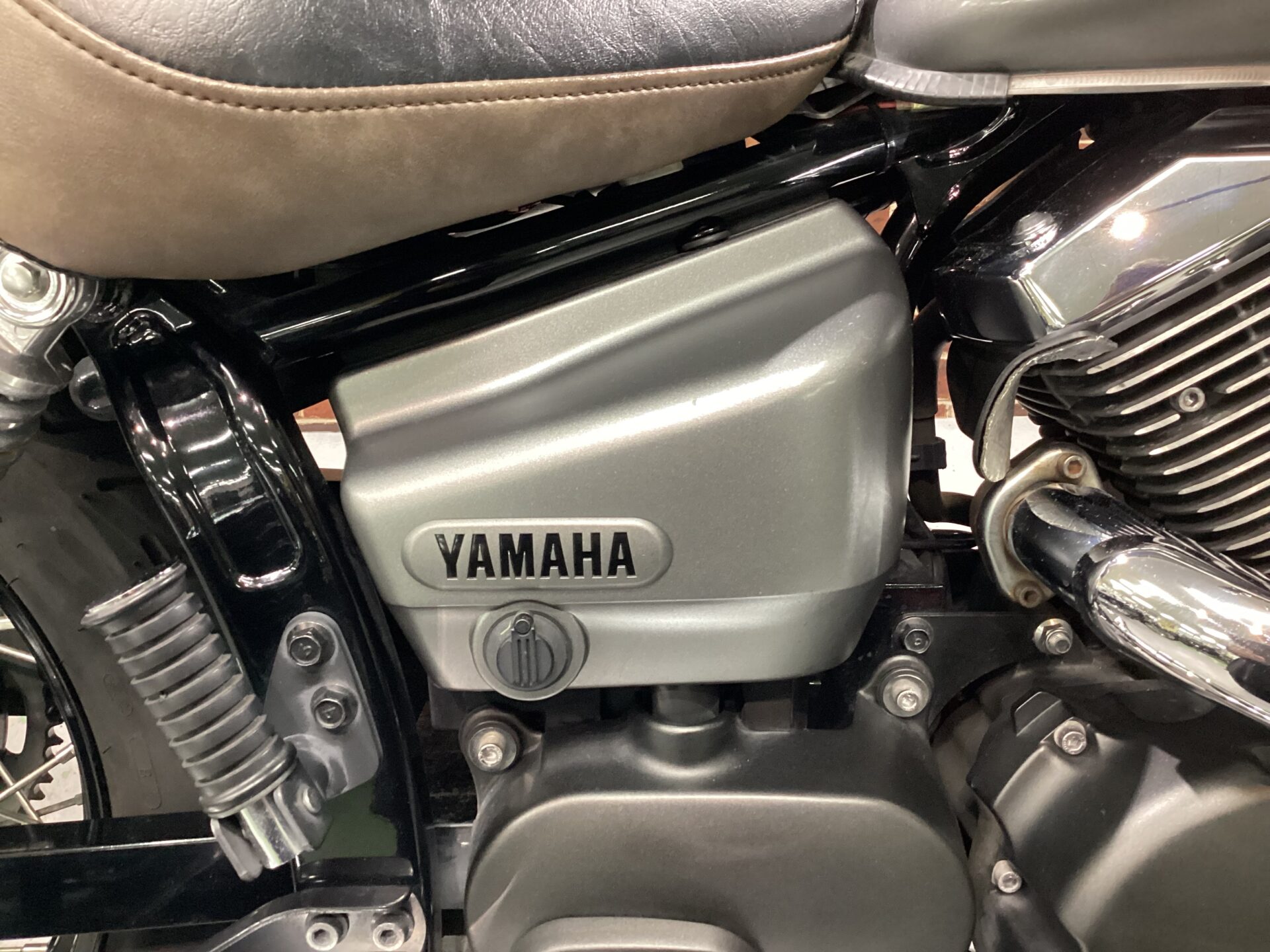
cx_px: 635
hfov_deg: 58.4
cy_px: 476
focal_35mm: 31
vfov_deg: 45.4
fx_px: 1137
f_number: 2.4
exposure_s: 1/30
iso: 320
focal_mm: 3.3
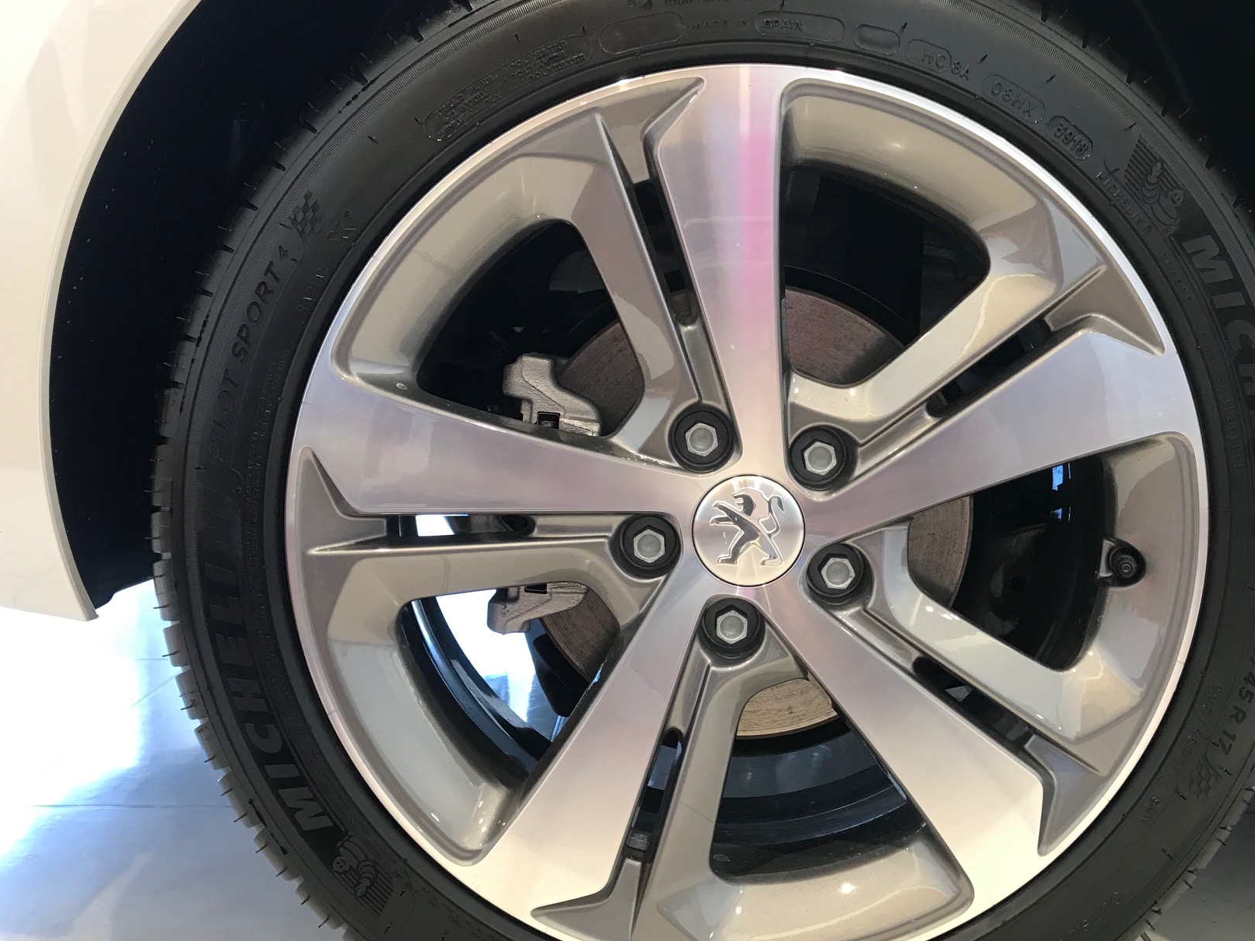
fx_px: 1269
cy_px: 484
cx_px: 727
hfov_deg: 52.4
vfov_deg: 40.7
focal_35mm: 35
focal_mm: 3.99
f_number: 1.8
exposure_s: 1/33
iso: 32
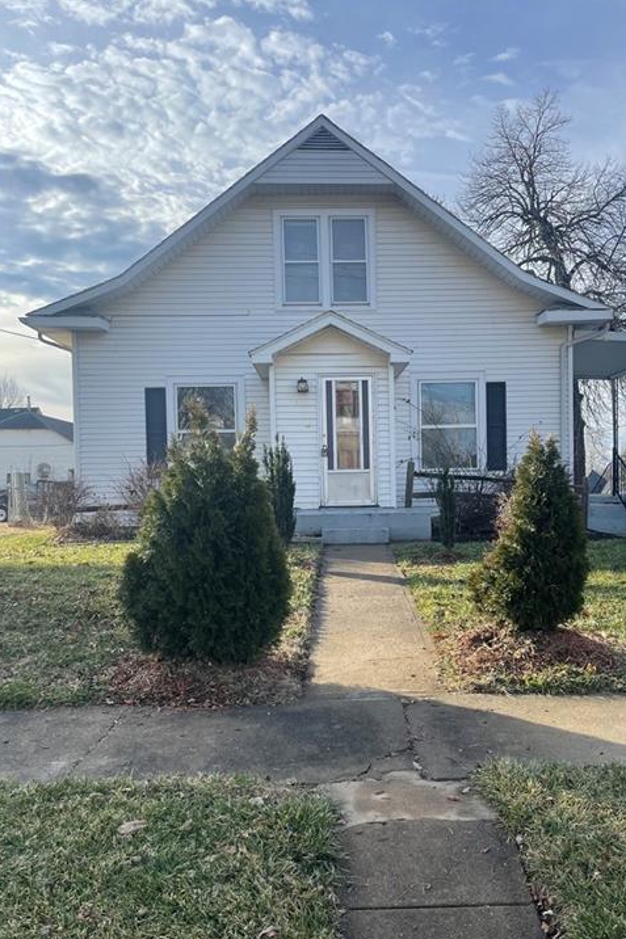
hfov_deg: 44.8
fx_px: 757
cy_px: 496
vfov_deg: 63.6
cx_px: 361
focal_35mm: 29
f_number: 1.6
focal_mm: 4.2
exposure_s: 1/1642
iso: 32
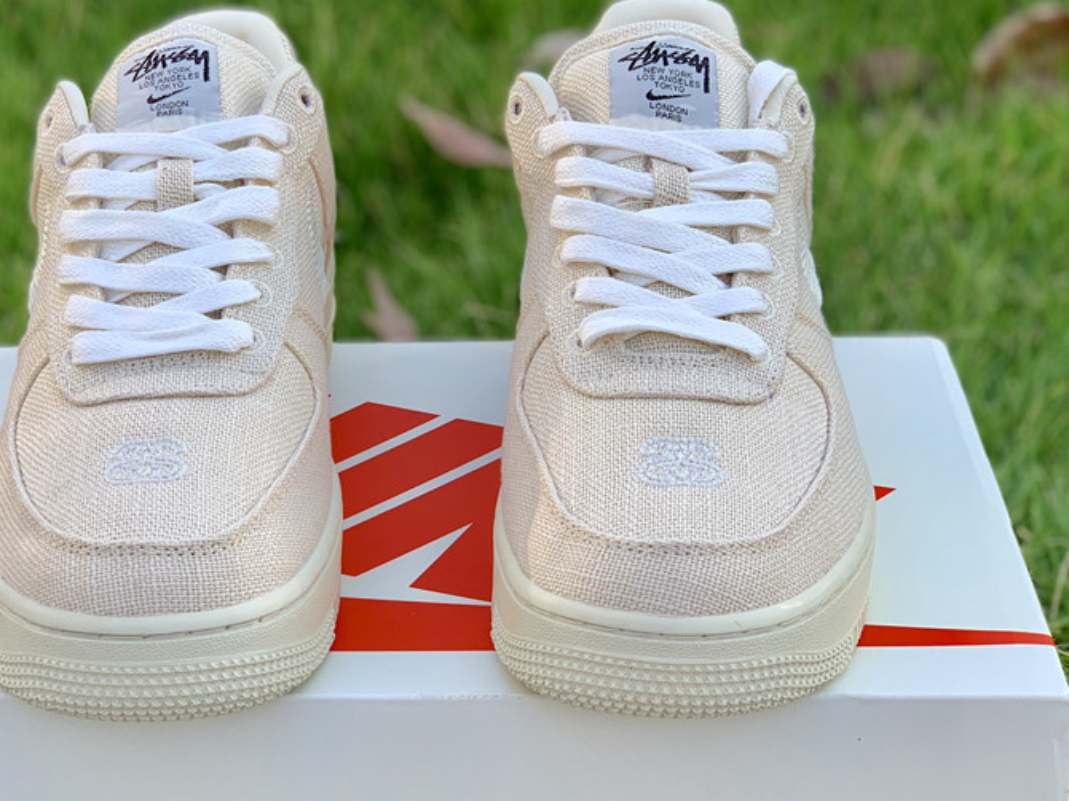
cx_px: 407
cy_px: 350
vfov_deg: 22.2
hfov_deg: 29.3
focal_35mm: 66
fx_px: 2037
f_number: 2.4
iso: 16
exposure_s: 1/130
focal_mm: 6
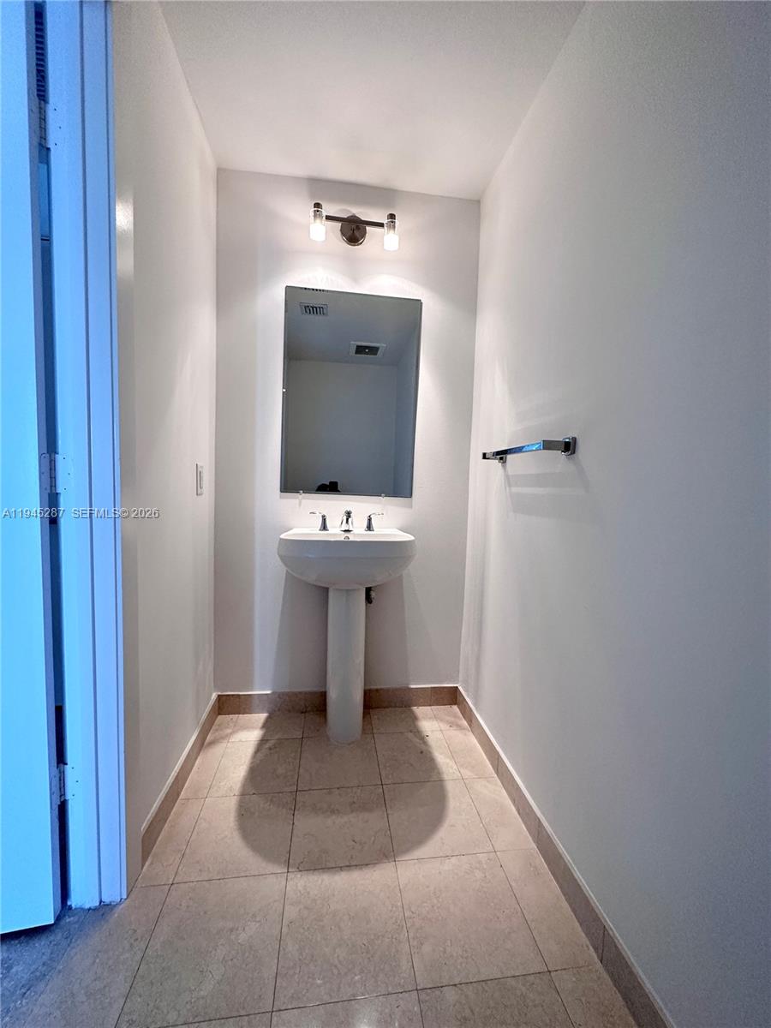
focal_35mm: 14
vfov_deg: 102.1
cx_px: 386
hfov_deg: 85.7
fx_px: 416
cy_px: 514
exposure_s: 1/120
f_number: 2.2
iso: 200
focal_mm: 2.22
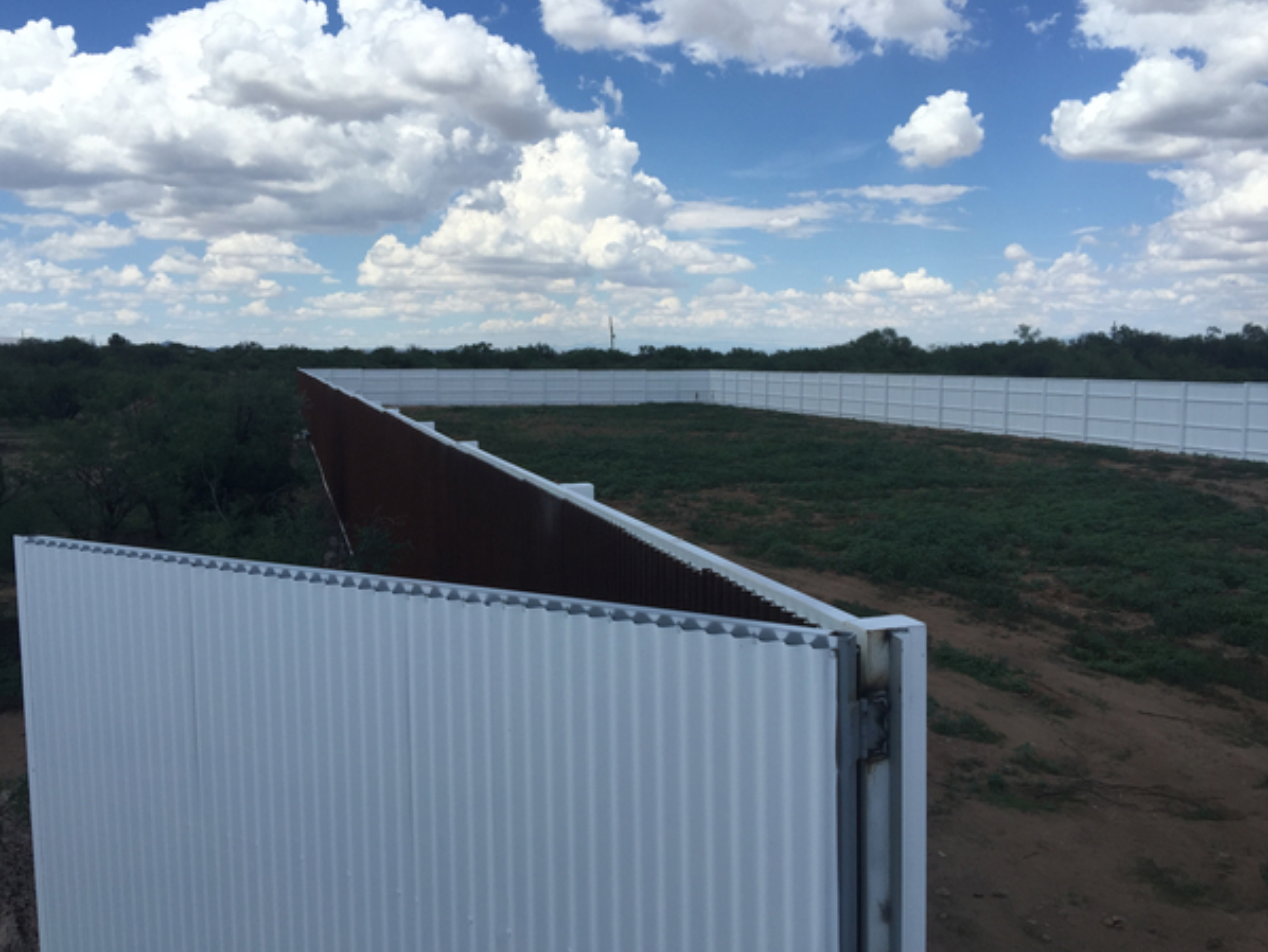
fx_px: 1099
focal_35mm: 30
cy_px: 466
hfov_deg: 59.9
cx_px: 635
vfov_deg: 46.8
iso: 32
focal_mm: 4.15
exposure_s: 1/2639
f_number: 2.2
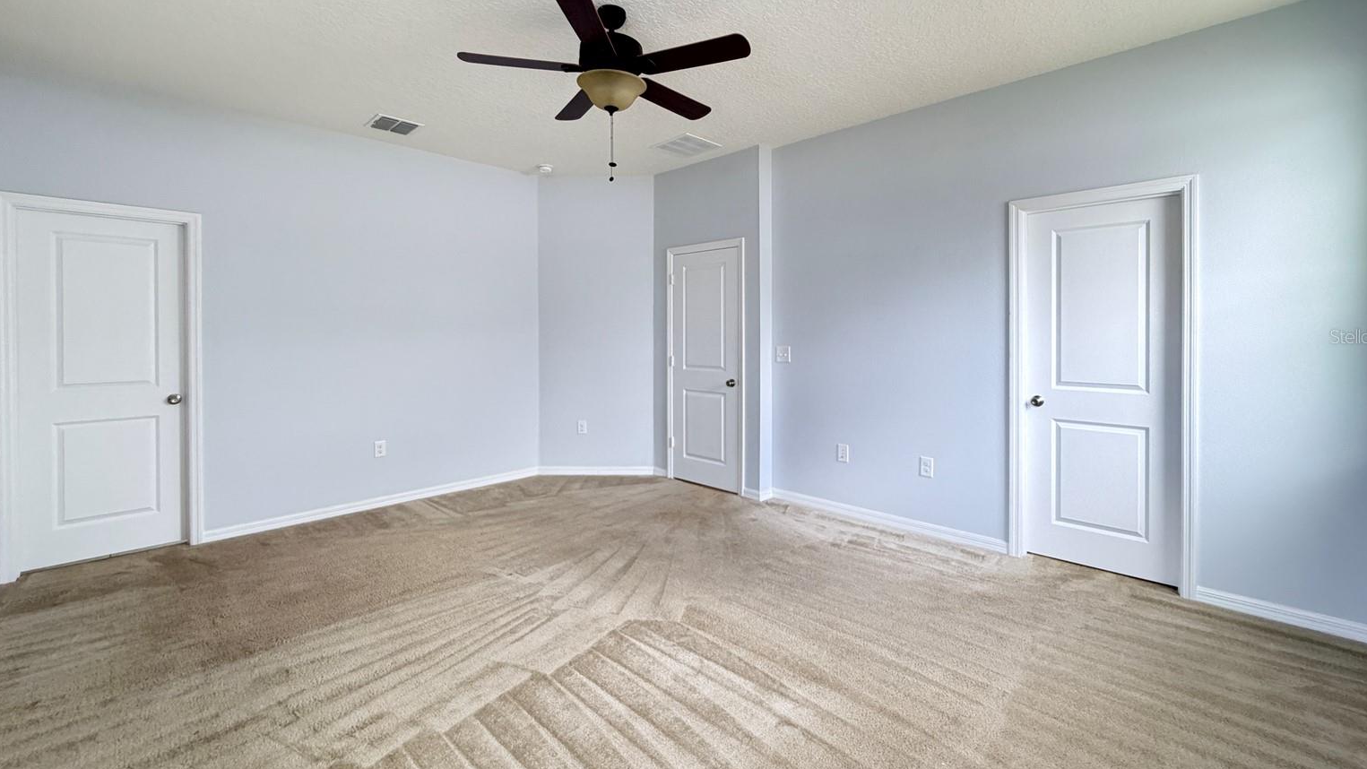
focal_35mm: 16
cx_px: 697
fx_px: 580
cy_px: 336
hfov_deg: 99.4
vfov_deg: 66.8
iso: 320
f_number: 2.2
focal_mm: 2.22
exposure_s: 1/85
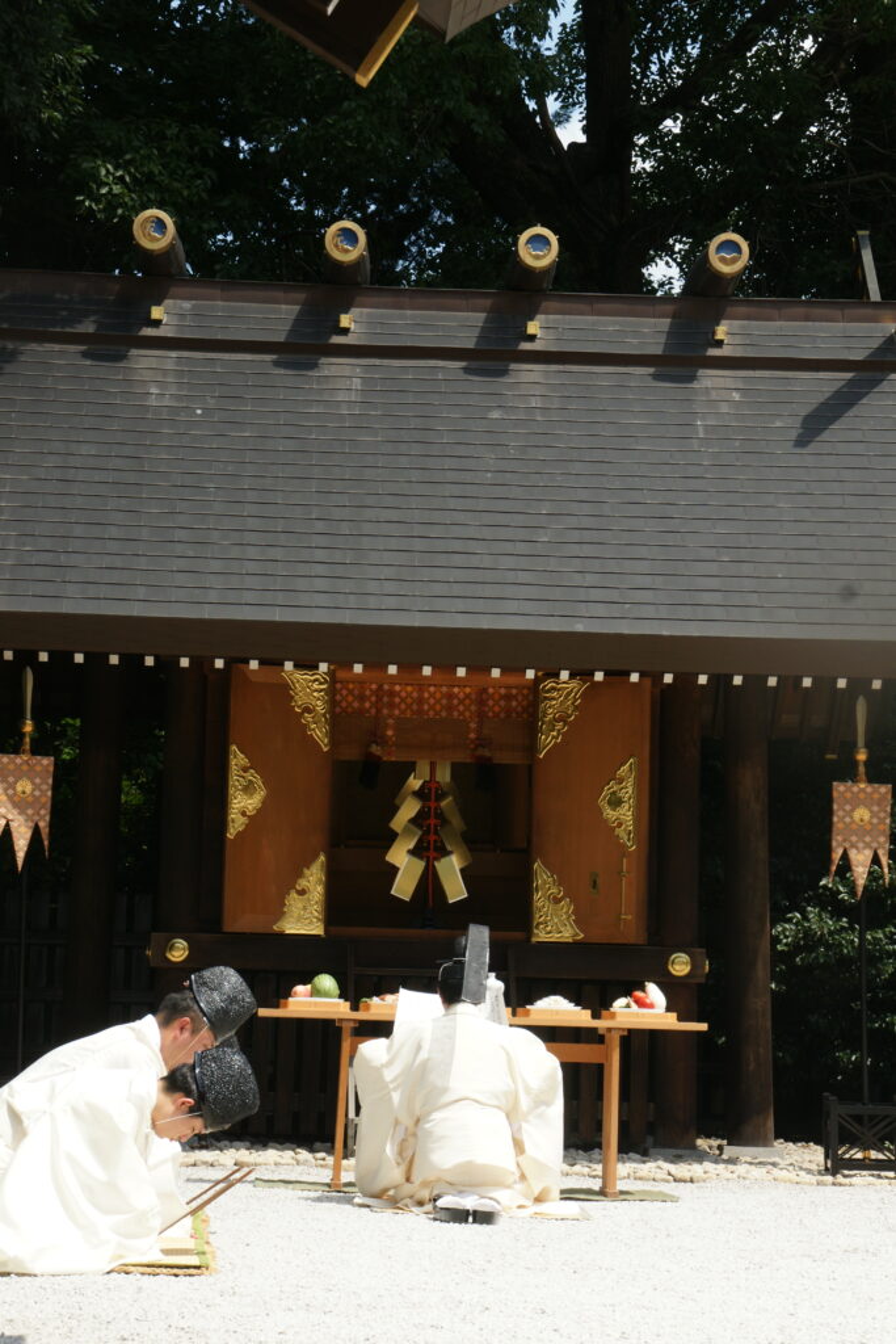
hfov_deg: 13.0
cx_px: 448
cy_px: 672
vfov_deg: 19.5
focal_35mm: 105
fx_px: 3918
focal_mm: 70
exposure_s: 1/160
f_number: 11
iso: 200
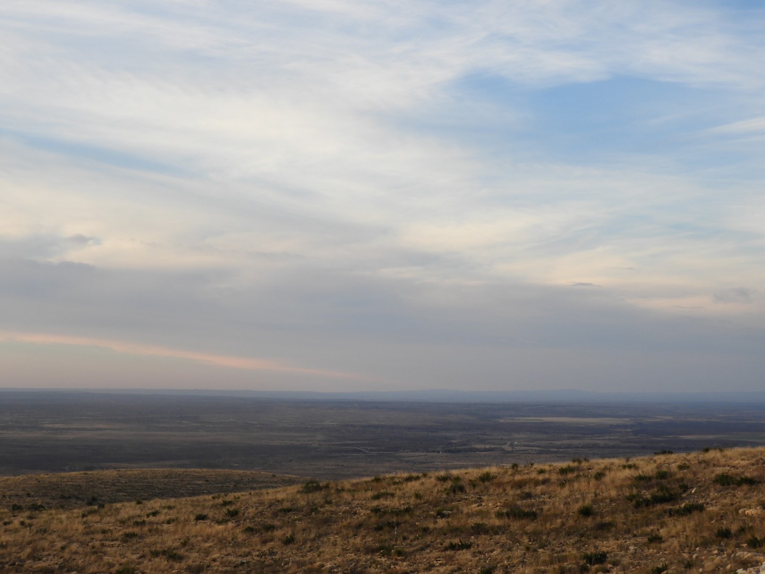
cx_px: 382
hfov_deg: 24.4
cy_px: 287
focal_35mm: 80
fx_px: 1768
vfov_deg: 18.4
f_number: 4.5
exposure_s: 1/200
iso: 100
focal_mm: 14.3
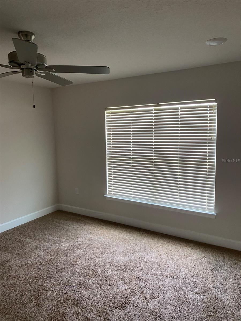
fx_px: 241
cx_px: 120
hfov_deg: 53.1
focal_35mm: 26
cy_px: 160
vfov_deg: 67.3
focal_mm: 4.25
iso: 160
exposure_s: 1/60
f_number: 1.8
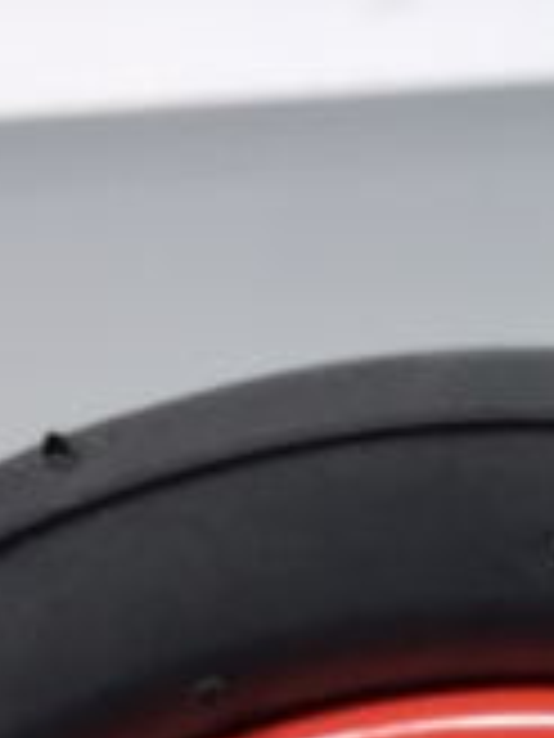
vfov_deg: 18.4
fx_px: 2027
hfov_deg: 15.0
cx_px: 689
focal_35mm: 95
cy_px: 1089
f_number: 2.2
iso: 800
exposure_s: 1/25
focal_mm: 3.81
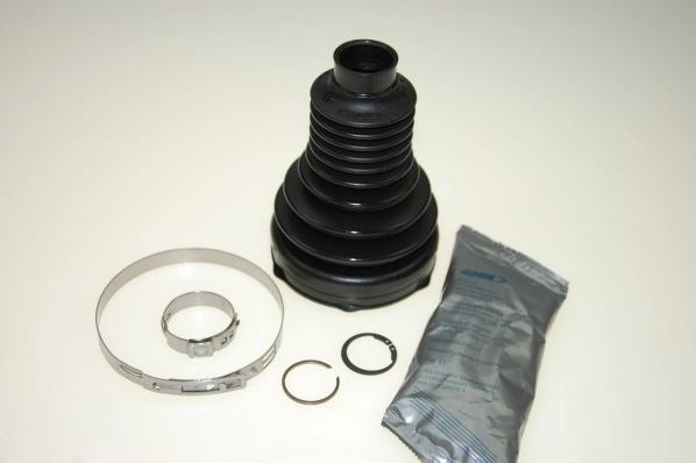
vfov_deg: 22.6
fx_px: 1159
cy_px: 232
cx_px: 348
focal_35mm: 60
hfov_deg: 33.4
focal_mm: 40
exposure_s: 1/500
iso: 200
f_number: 6.3
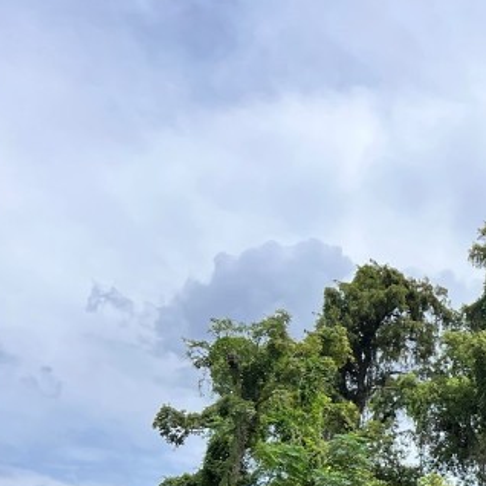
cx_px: 764
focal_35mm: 74
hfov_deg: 19.7
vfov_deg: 21.9
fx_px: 1175
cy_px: 558
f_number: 1.5
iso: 50
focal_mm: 5.7
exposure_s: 1/2404
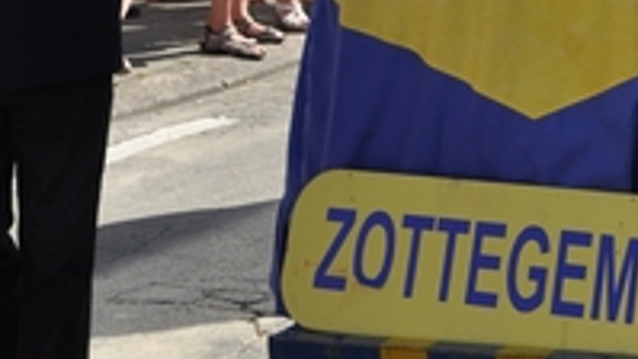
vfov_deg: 7.6
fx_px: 2555
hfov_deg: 14.1
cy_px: -471
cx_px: 555
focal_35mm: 151
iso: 400
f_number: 5
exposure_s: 1/1250
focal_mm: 32
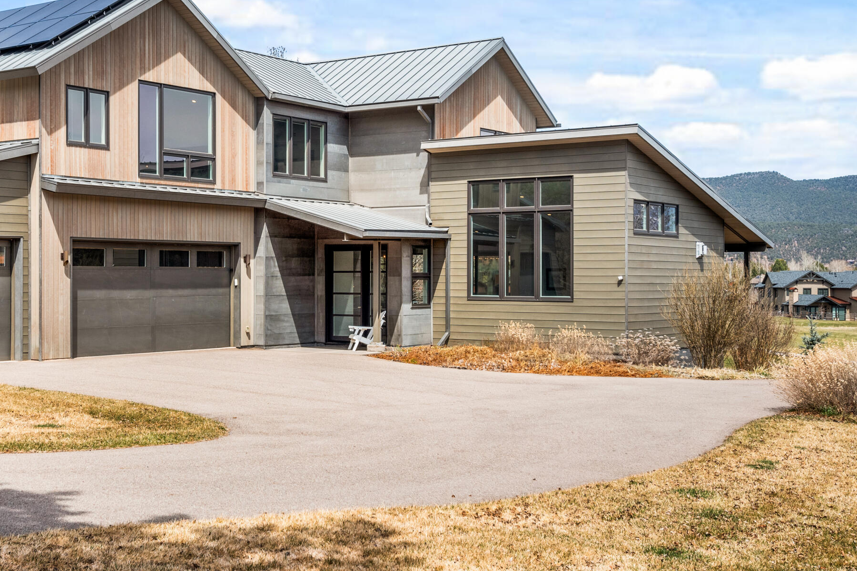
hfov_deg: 38.9
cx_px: 254
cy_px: 152
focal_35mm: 50
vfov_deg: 26.7
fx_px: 1190
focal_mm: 30
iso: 400
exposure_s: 1/250
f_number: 10
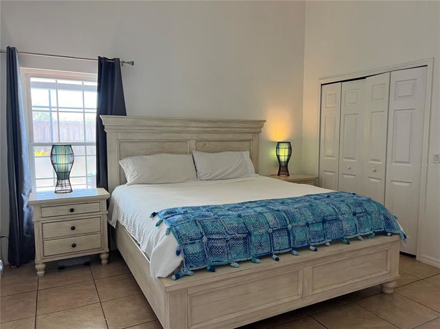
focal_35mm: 26
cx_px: 220
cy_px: 164
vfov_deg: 53.0
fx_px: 330
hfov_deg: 67.3
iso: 80
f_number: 1.5
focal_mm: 5.7
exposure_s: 1/60
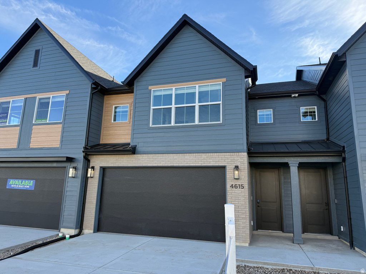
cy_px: 137
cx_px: 183
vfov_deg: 56.8
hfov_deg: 71.6
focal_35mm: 24
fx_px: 254
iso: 100
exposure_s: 1/1292
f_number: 1.78
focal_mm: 6.76
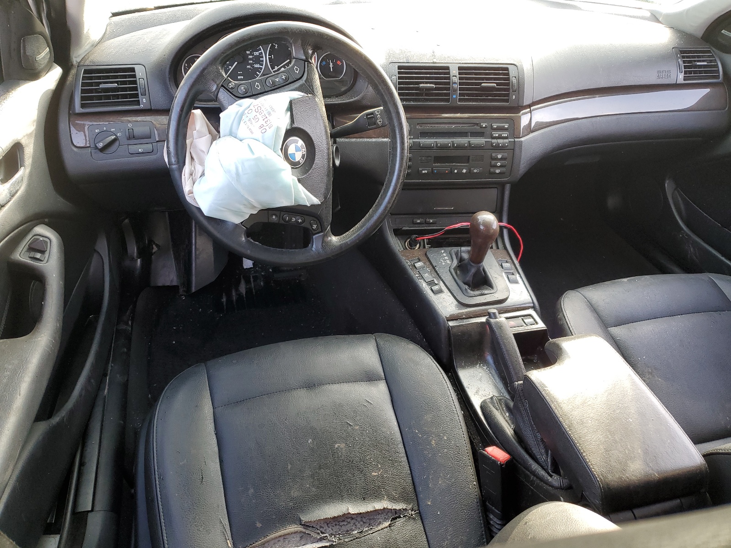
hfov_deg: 67.3
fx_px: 549
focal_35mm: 26
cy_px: 274
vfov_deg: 53.1
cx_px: 366
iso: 55
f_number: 1.5
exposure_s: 1/120
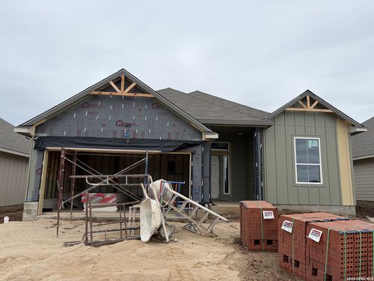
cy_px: 140
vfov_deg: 53.1
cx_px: 187
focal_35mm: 26
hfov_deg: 67.3
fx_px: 281
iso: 50
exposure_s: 1/2283
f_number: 1.6
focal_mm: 5.96
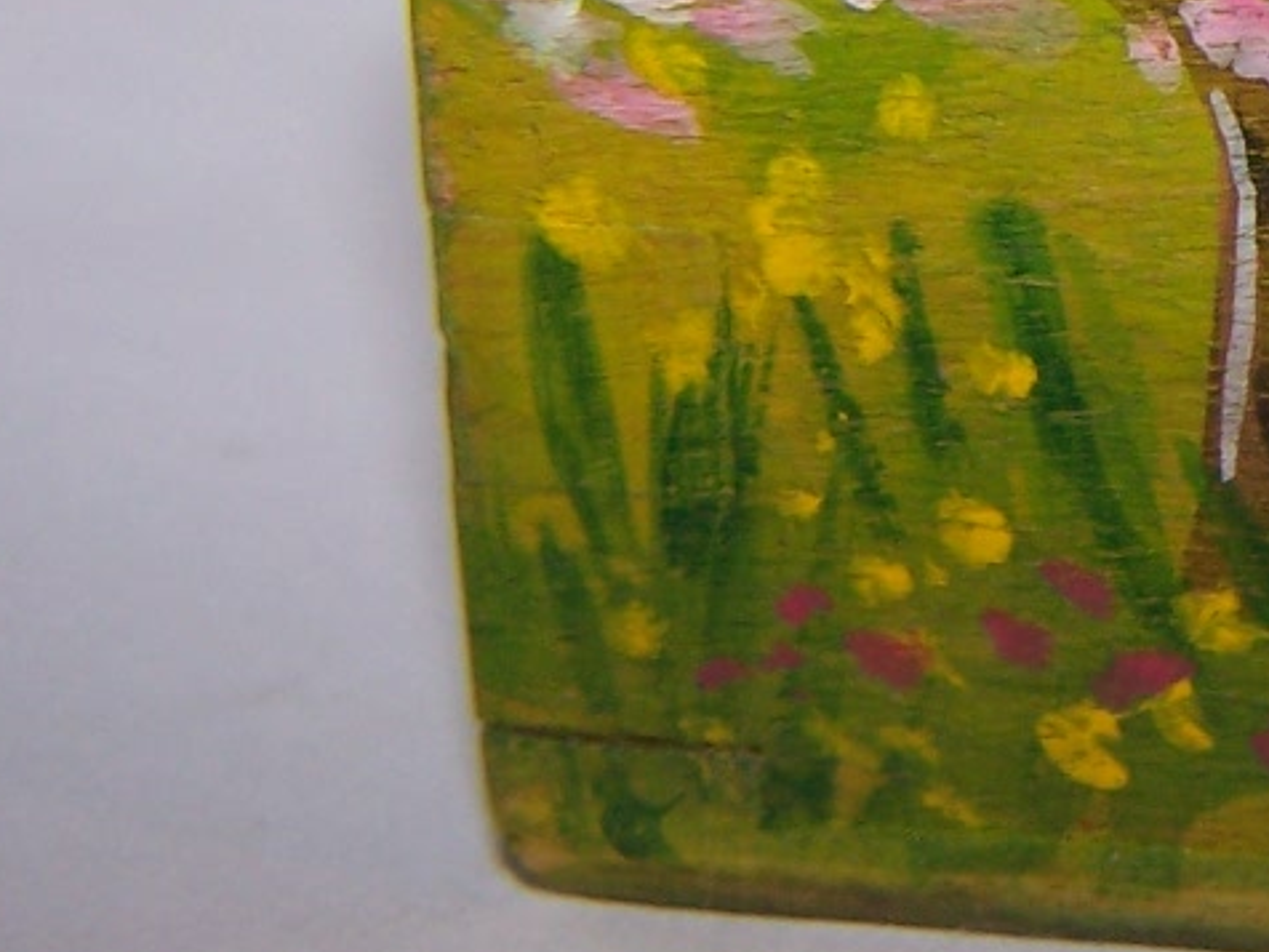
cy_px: 112
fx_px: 4546
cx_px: 1733
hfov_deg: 15.0
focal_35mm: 124
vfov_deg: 11.9
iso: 80
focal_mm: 6.3
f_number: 2.8
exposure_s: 1/60
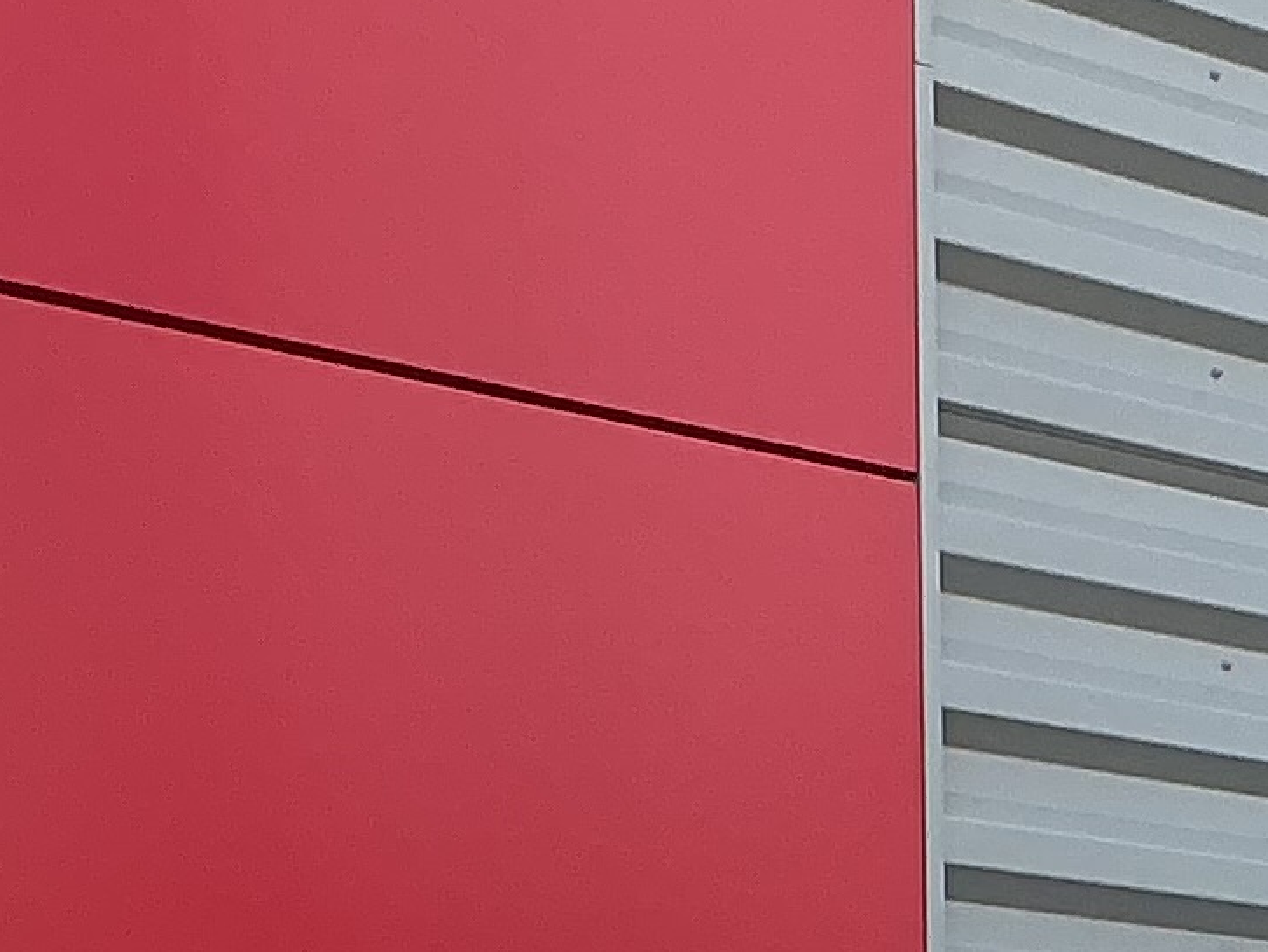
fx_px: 5899
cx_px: 1668
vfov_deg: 9.0
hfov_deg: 11.9
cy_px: 1485
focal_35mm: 161
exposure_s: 1/691
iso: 25
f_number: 1.8
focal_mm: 3
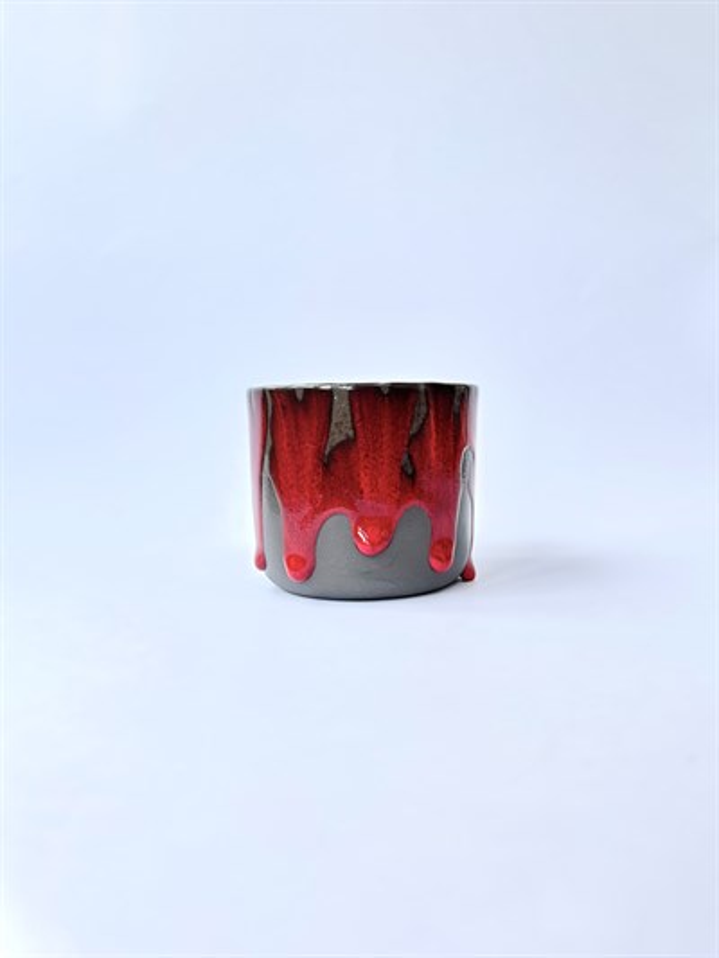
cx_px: 360
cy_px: 479
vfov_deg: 67.3
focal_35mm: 26
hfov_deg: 53.1
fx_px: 720
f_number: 1.5
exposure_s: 1/309
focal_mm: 5.7
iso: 50
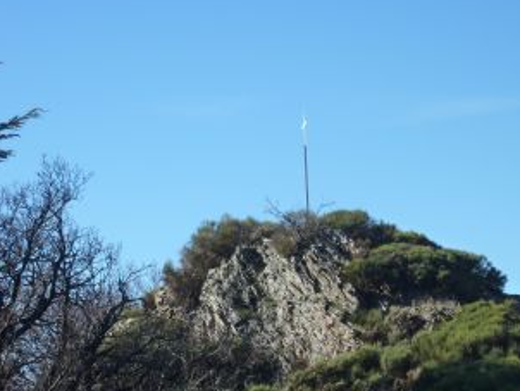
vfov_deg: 10.1
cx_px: 310
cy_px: 236
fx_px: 2210
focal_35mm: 147
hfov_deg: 13.4
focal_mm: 18.2
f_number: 4.4
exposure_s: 1/400
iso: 125
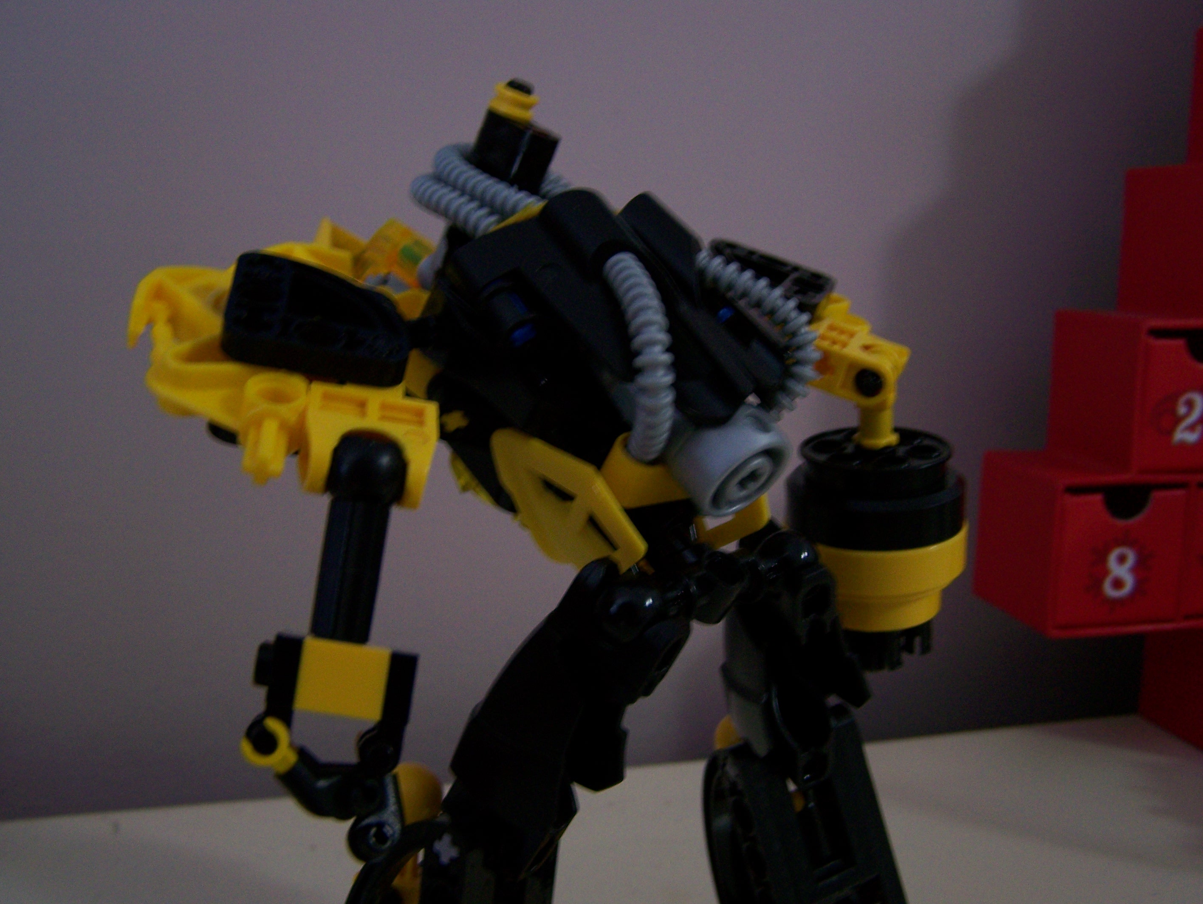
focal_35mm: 38
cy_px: 452
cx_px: 602
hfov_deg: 48.9
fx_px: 1321
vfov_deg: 37.8
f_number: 2.8
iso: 160
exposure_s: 1/8
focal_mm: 6.3
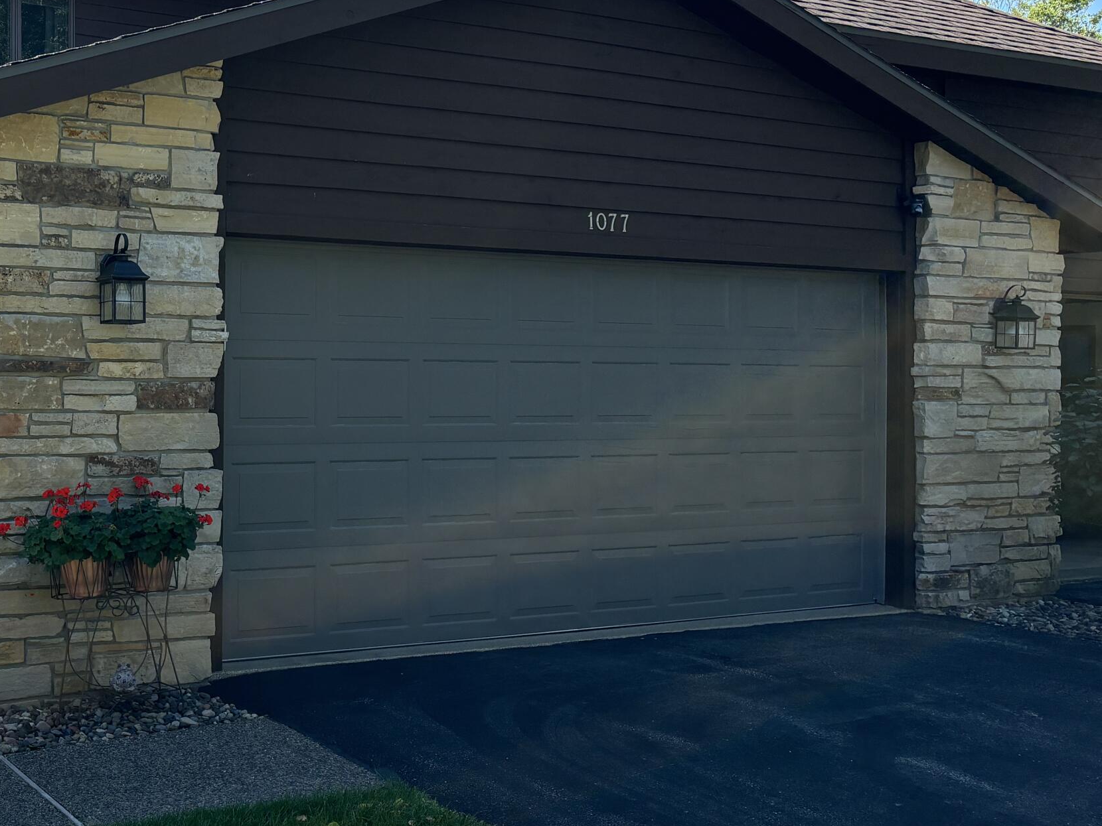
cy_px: 358
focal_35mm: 47
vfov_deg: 30.8
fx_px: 1496
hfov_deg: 38.7
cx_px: 197
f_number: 1.6
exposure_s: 1/1543
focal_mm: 5.96
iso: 50
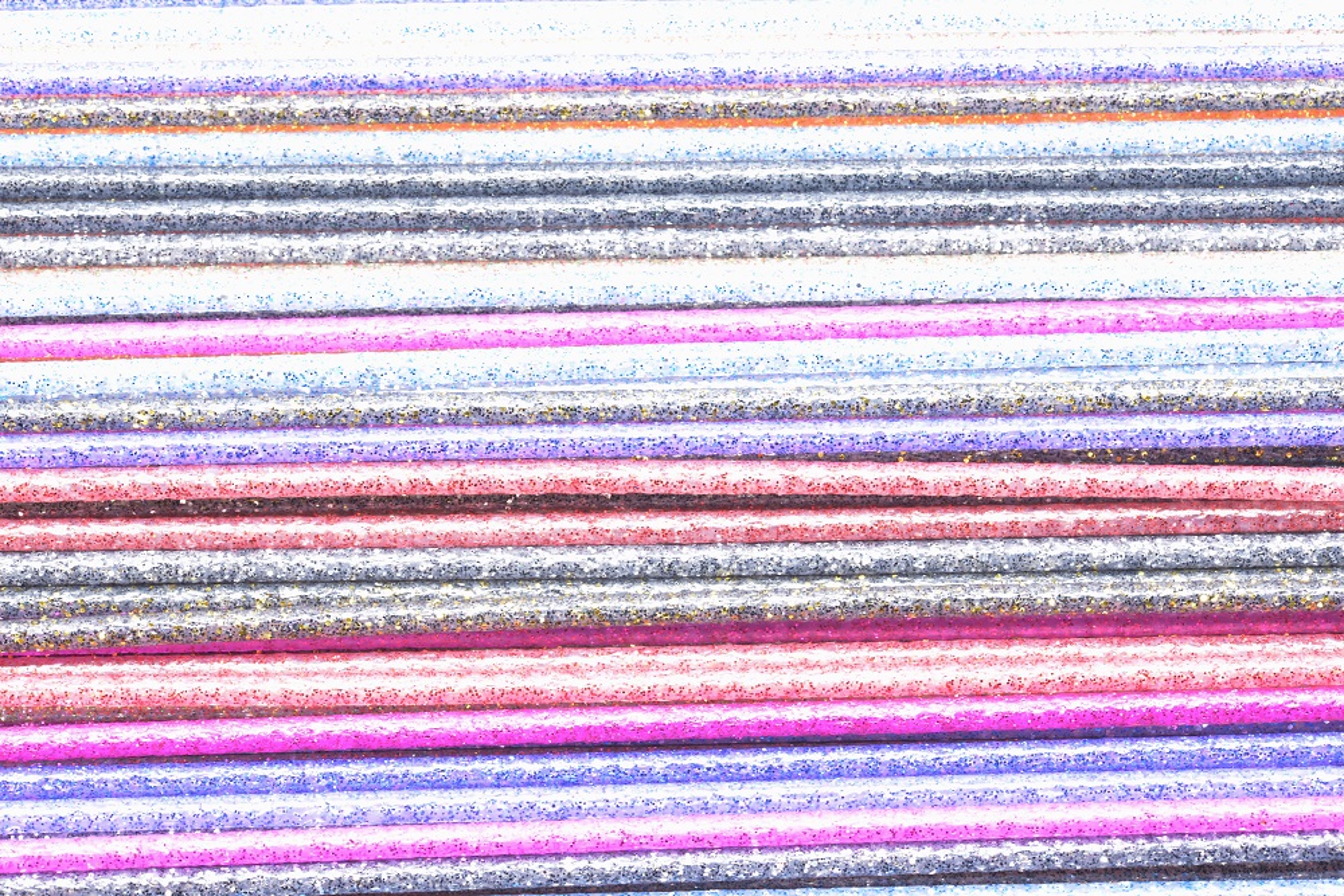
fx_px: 3920
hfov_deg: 19.5
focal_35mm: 105
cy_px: 448
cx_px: 672
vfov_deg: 13.0
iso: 250
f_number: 18
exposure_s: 1.3
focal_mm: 105
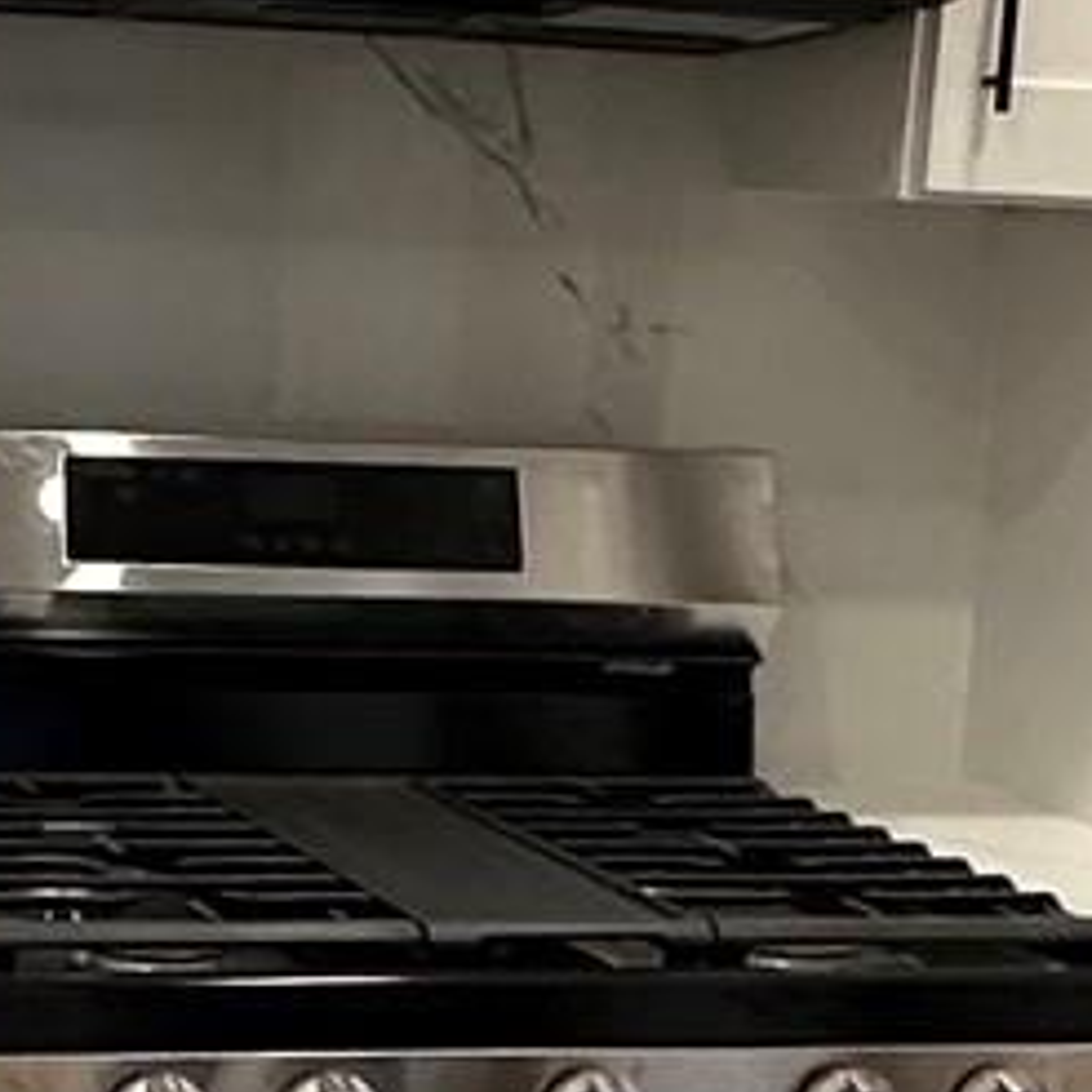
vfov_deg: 16.9
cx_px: -62
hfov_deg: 16.5
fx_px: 3676
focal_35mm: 103
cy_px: 728
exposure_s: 1/120
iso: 250
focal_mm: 2.22
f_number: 2.2
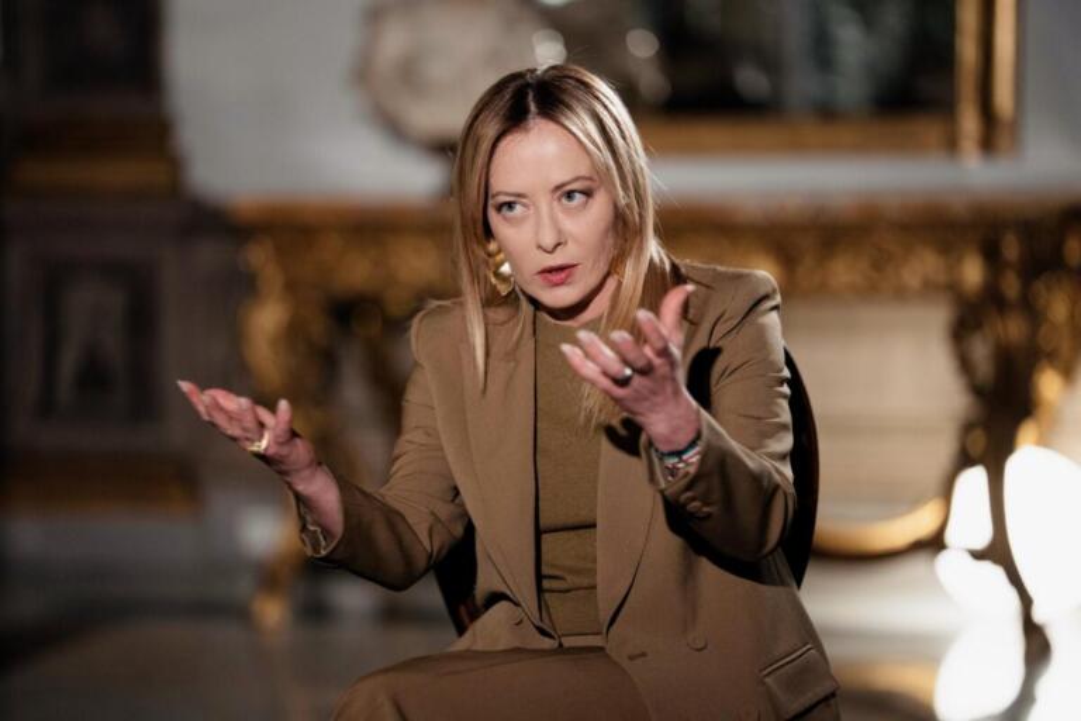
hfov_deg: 16.5
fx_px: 3723
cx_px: 540
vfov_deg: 11.1
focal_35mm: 124
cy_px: 360
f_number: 2
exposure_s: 1/200
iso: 2000
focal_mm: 124
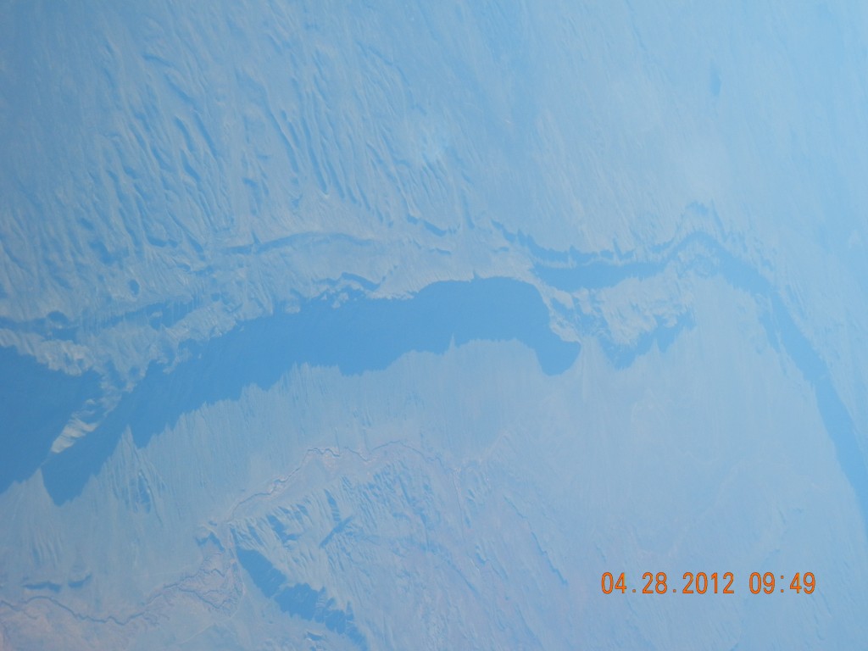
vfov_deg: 16.6
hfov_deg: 22.0
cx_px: 434
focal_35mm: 89
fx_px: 2232
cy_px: 326
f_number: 4.4
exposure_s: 1/873
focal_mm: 16
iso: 160
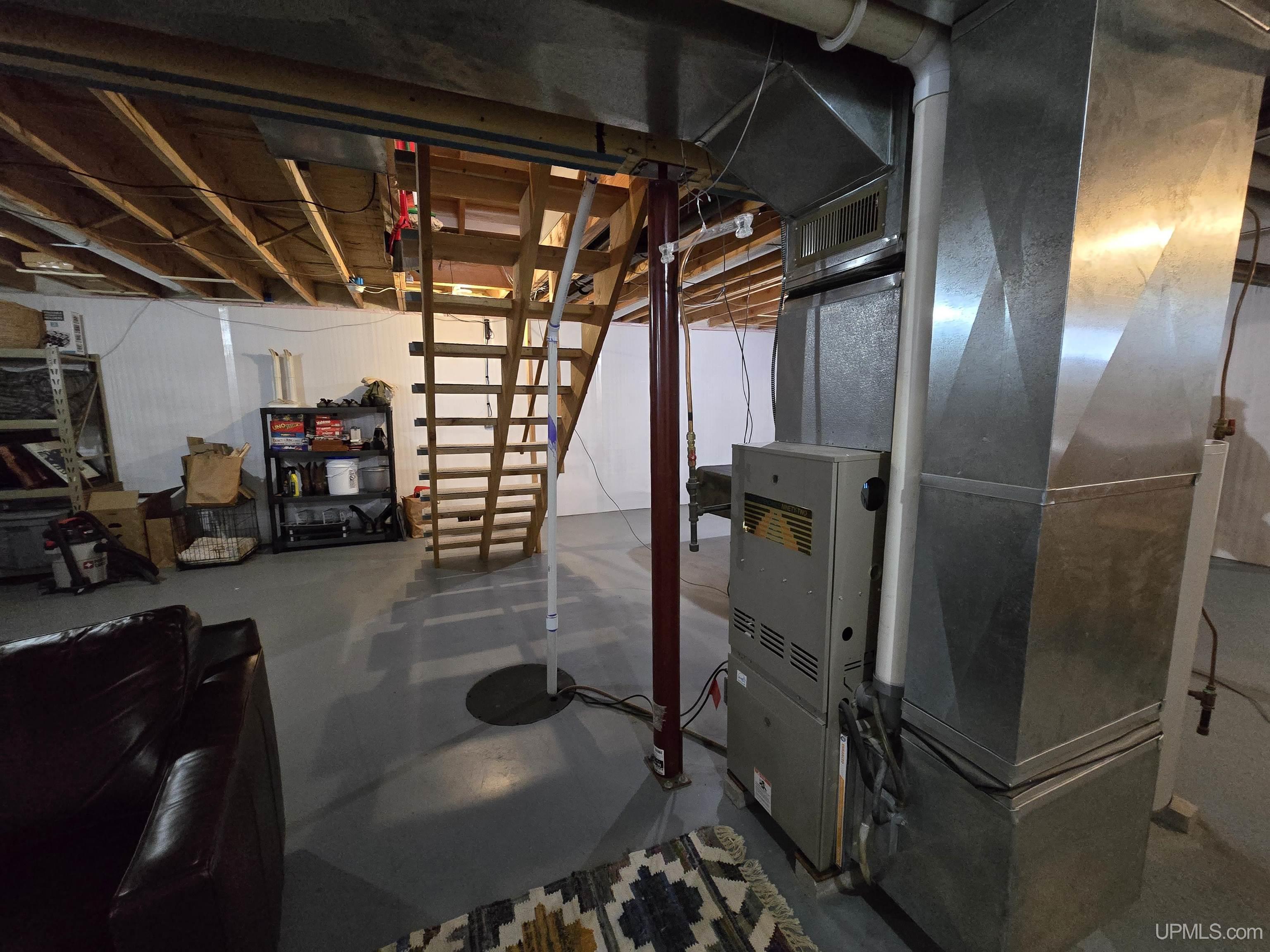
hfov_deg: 106.2
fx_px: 477
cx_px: 635
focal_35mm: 13
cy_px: 476
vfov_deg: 89.9
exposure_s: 1/60
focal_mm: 2.2
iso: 1250
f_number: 2.2
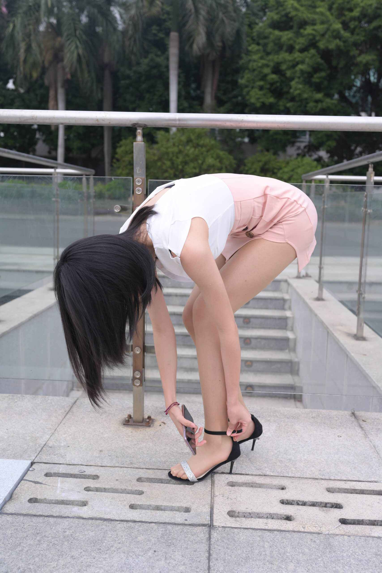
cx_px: 191
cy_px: 286
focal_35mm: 35
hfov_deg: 37.9
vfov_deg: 54.4
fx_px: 557
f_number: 4
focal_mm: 35
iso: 400
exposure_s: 1/1250
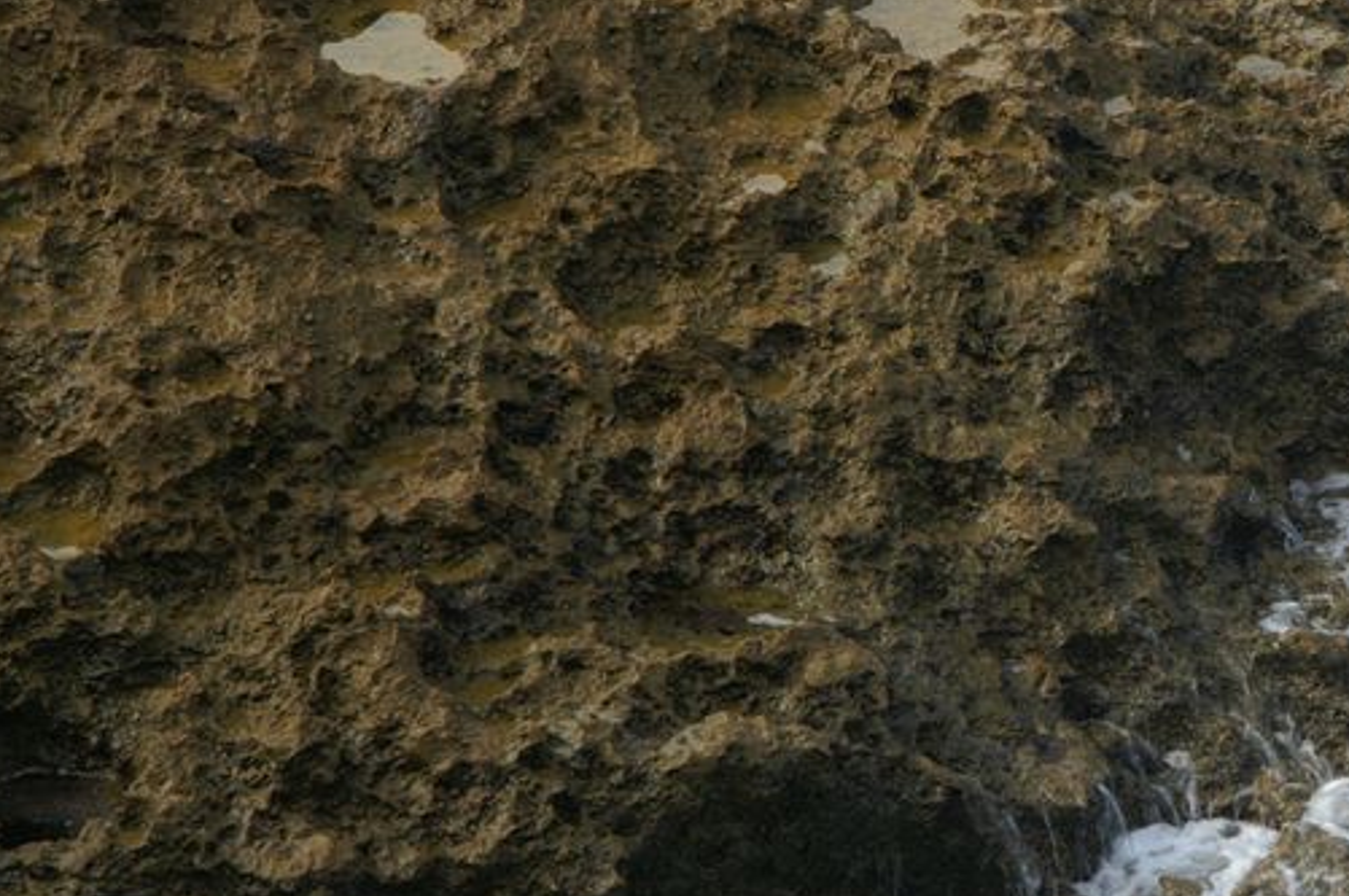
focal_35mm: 305
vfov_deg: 4.5
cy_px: 584
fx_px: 11425
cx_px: 1583
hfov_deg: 6.7
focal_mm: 85
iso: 100
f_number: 10
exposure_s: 1/100
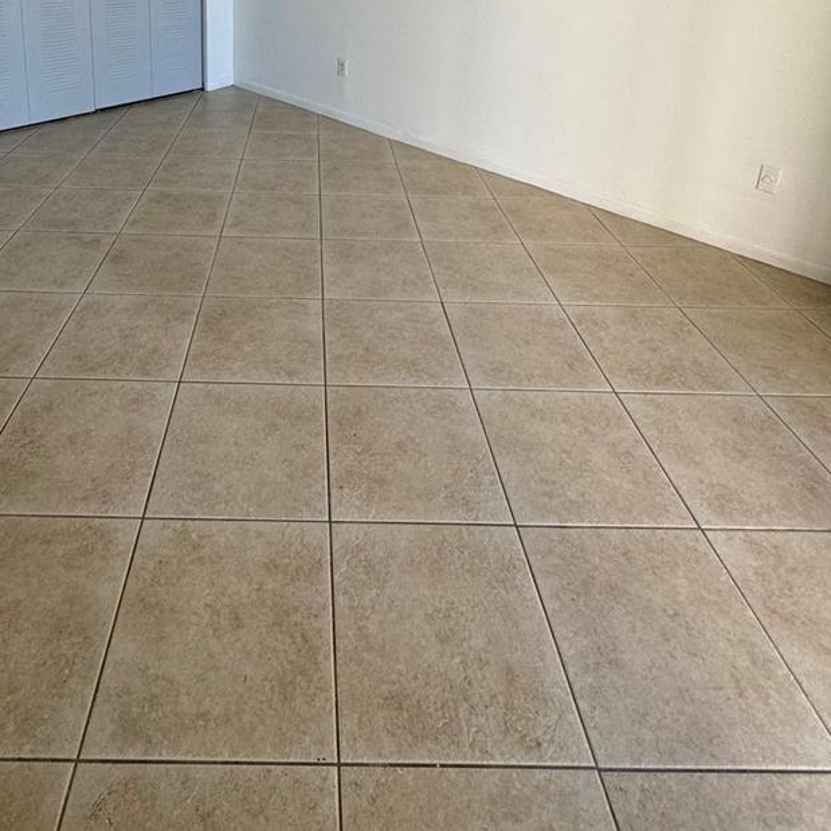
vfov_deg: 55.1
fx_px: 652
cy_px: 60
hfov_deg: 64.1
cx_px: 313
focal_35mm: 24
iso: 125
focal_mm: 2.22
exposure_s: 1/120
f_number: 2.2
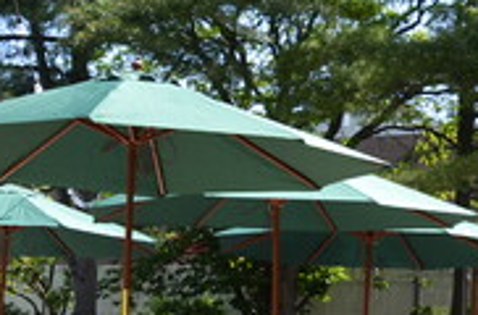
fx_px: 1747
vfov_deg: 10.1
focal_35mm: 132
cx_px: -79
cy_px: 388
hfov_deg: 15.1
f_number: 6.3
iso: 100
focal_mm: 20
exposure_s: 1/200
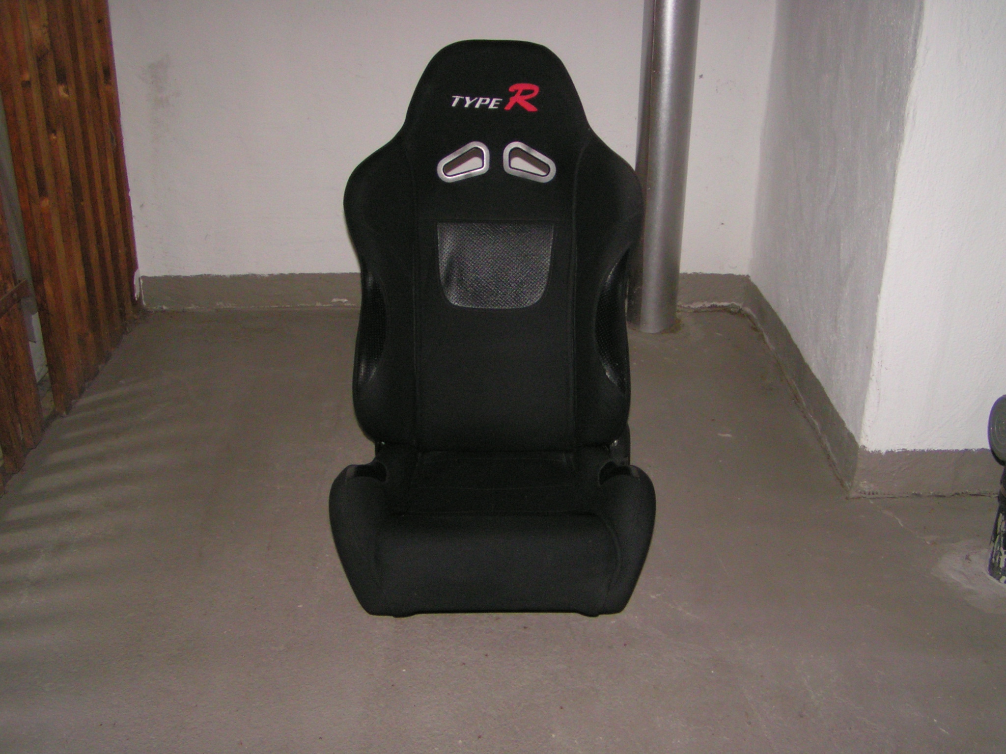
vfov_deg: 37.7
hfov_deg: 49.0
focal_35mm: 38
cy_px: 377
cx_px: 503
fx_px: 1104
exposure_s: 1/40
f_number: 2.8
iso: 200
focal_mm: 5.8
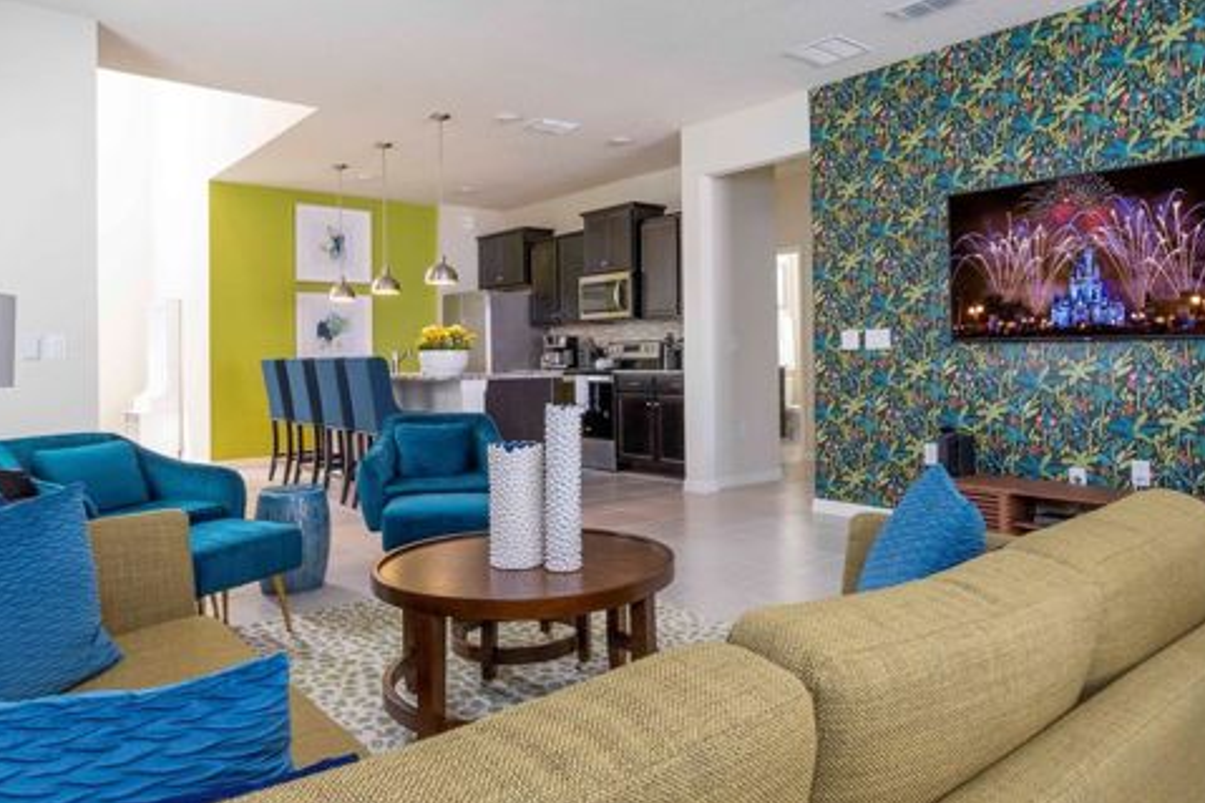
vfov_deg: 51.1
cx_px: 625
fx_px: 836
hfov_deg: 71.5
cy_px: 346
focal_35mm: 25
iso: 1250
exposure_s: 1/13
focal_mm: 17
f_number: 11
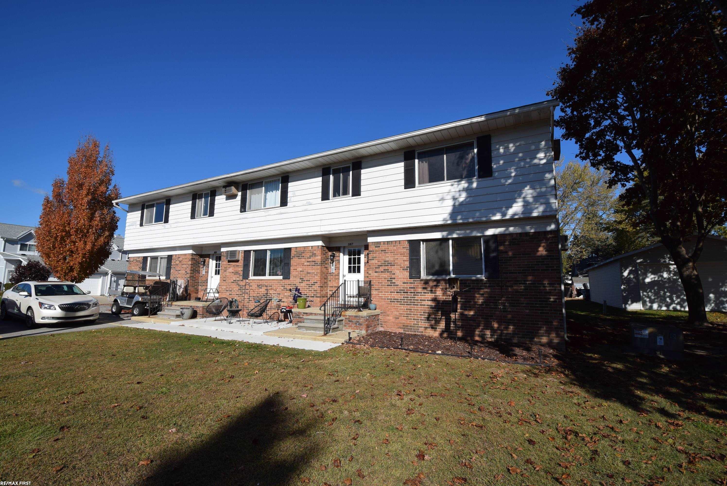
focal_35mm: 15
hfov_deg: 100.3
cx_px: 364
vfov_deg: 77.4
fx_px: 303
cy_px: 243
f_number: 10
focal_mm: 10
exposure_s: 1/400
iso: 200
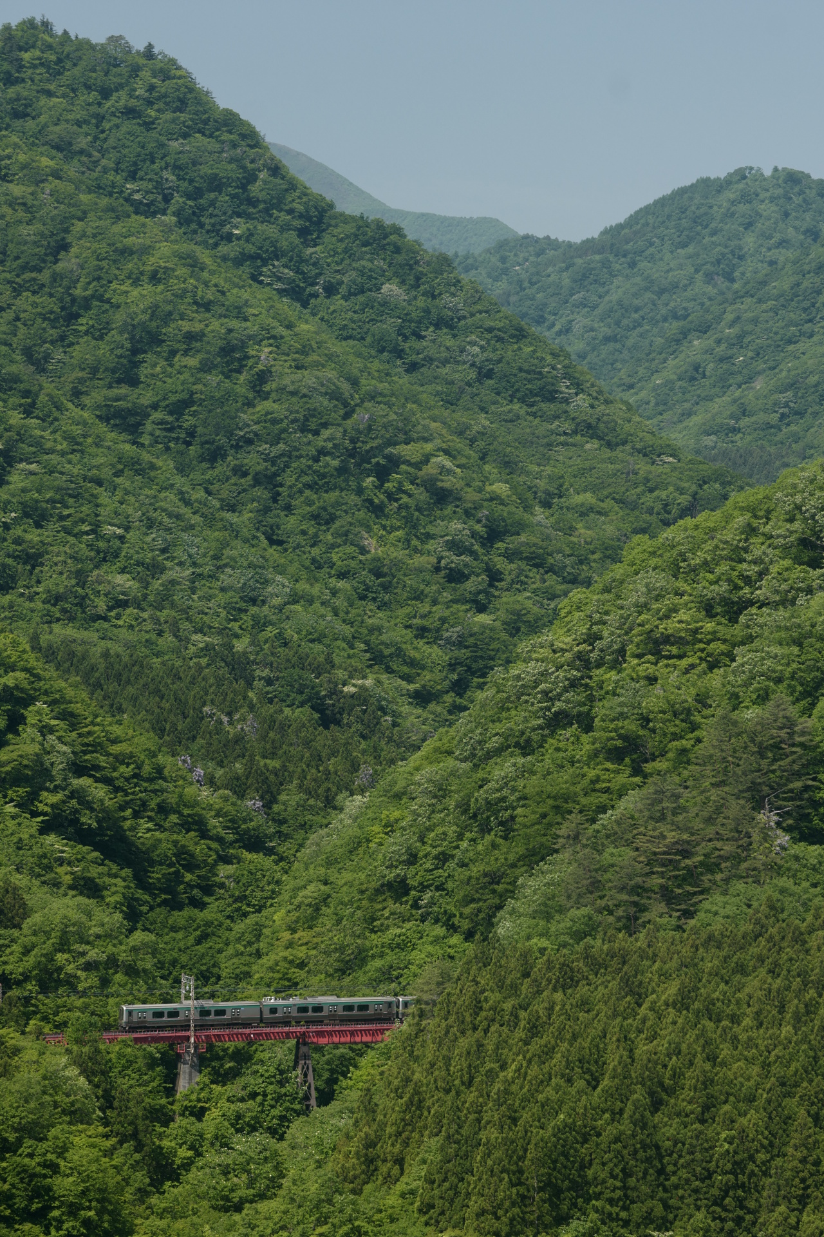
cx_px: 412
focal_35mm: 123
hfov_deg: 11.1
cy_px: 618
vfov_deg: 16.7
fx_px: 4223
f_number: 6.3
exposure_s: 1/500
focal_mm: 123
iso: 400
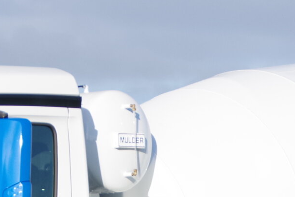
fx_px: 2729
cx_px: 174
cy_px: 324
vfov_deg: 4.1
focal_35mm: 333
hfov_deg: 6.2
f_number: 5
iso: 200
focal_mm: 53
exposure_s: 1/800
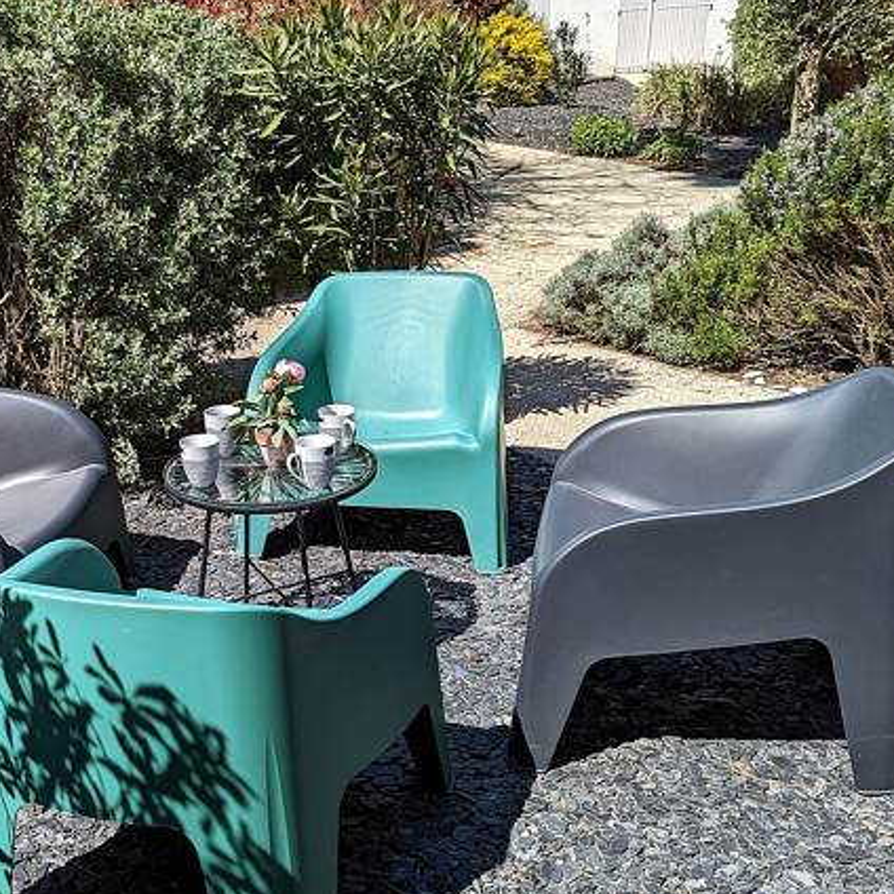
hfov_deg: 40.6
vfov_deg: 41.6
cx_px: 218
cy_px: 546
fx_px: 1169
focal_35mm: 40
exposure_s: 1/2262
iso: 44
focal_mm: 6.81
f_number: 1.85
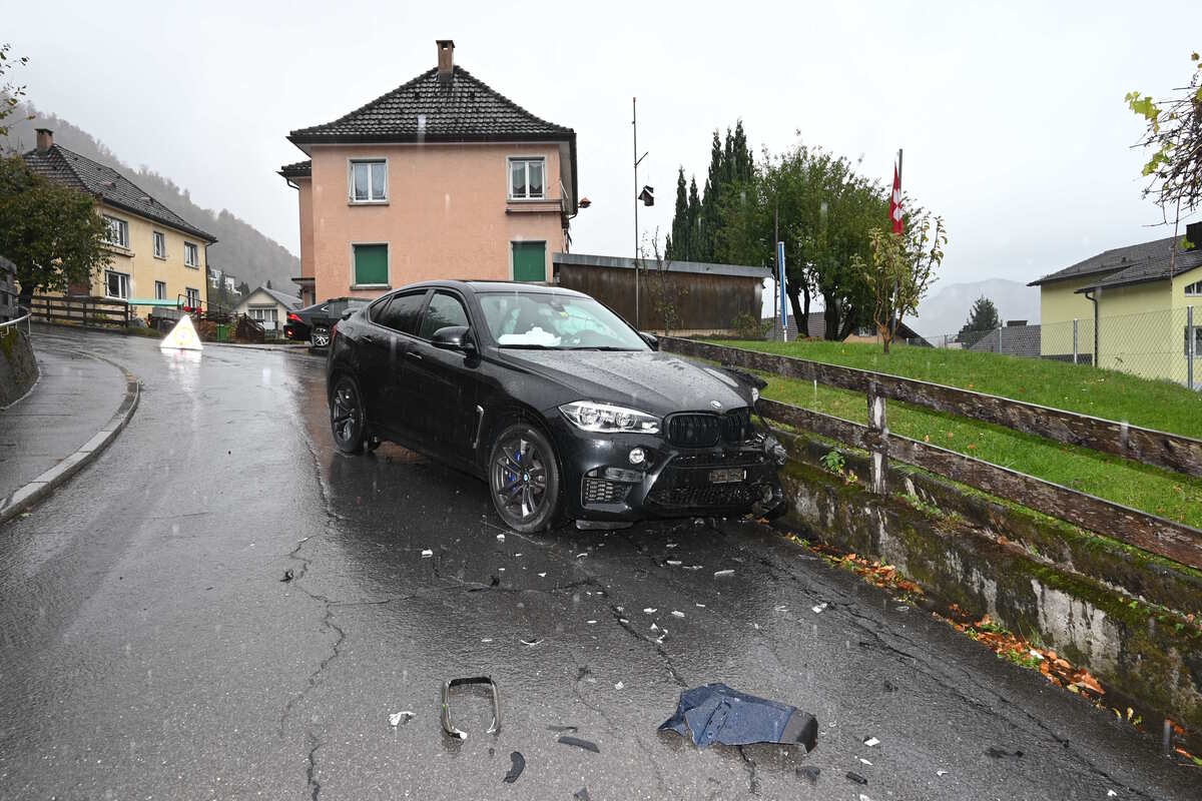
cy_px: 400
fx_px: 801
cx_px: 601
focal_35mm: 24
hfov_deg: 73.7
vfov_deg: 53.1
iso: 450
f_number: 6.3
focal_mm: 24
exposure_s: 1/40
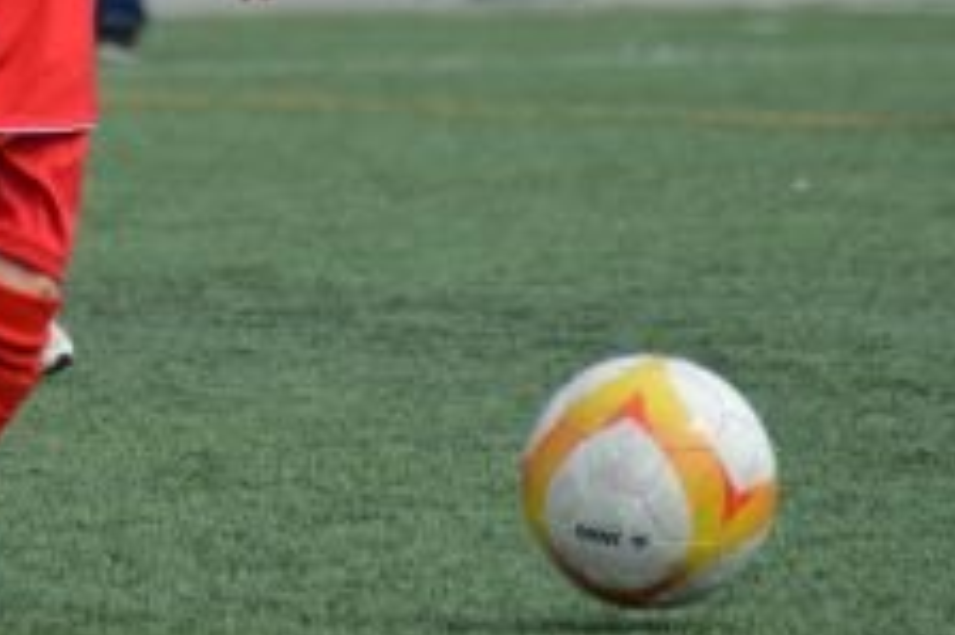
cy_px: -62
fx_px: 21339
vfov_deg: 1.7
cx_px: -13
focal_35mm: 805
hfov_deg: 2.6
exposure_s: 1/1600
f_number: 6.3
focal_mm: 200
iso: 400
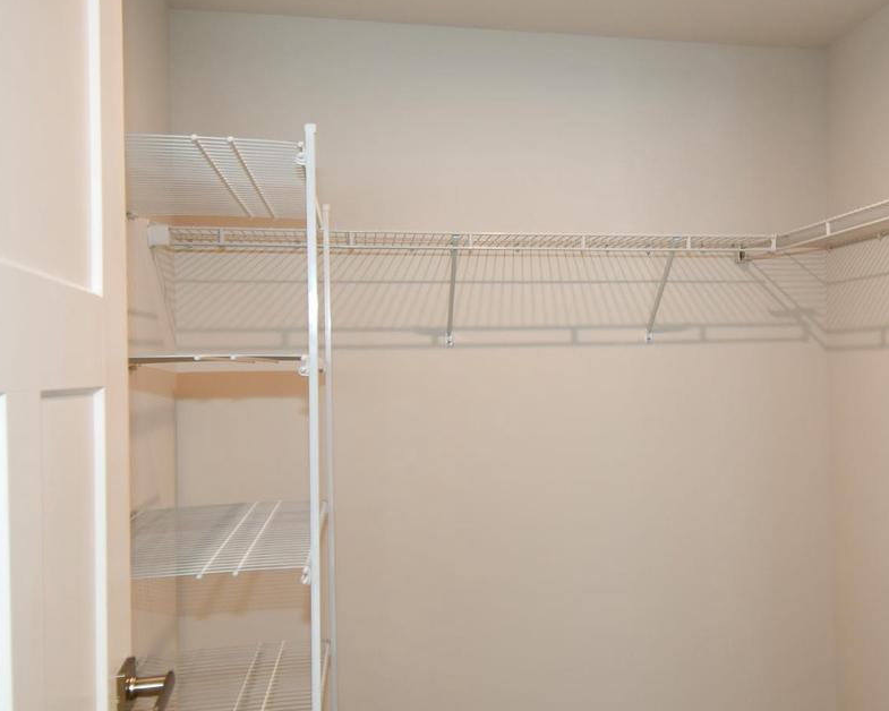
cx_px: 519
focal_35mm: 31
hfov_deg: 56.9
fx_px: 816
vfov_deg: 47.1
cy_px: 367
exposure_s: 1/60
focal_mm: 12
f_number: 4
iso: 400
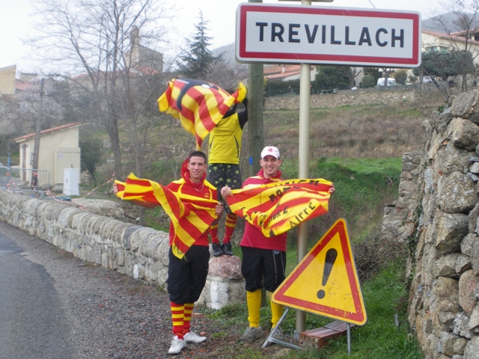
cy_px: 180
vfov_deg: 34.3
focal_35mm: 42
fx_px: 581
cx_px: 240
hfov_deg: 44.8
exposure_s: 1/80
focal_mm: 7.5
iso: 64
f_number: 4
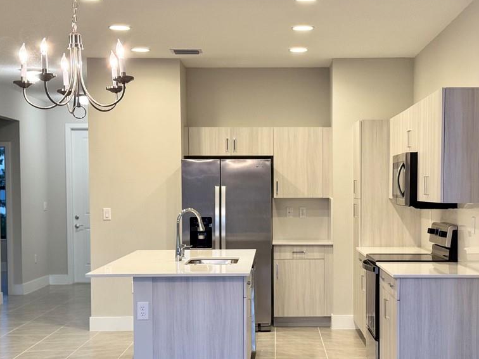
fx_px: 899
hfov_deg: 29.7
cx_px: 288
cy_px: 224
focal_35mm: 65
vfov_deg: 22.5
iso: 200
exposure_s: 1/60
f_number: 1.78
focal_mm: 6.76
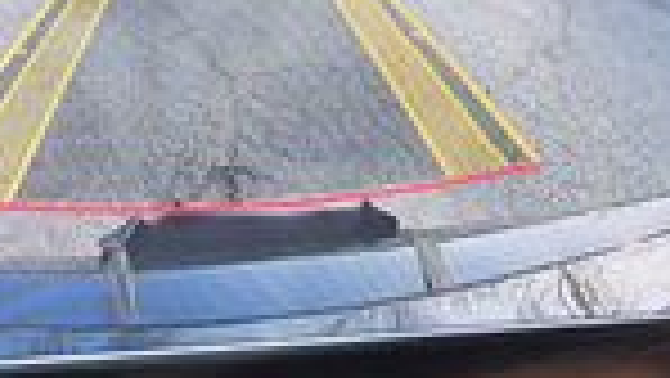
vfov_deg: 6.4
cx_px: -216
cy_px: -54
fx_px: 3360
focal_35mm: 189
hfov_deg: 11.1
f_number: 4.2
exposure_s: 1/200
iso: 800
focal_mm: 28
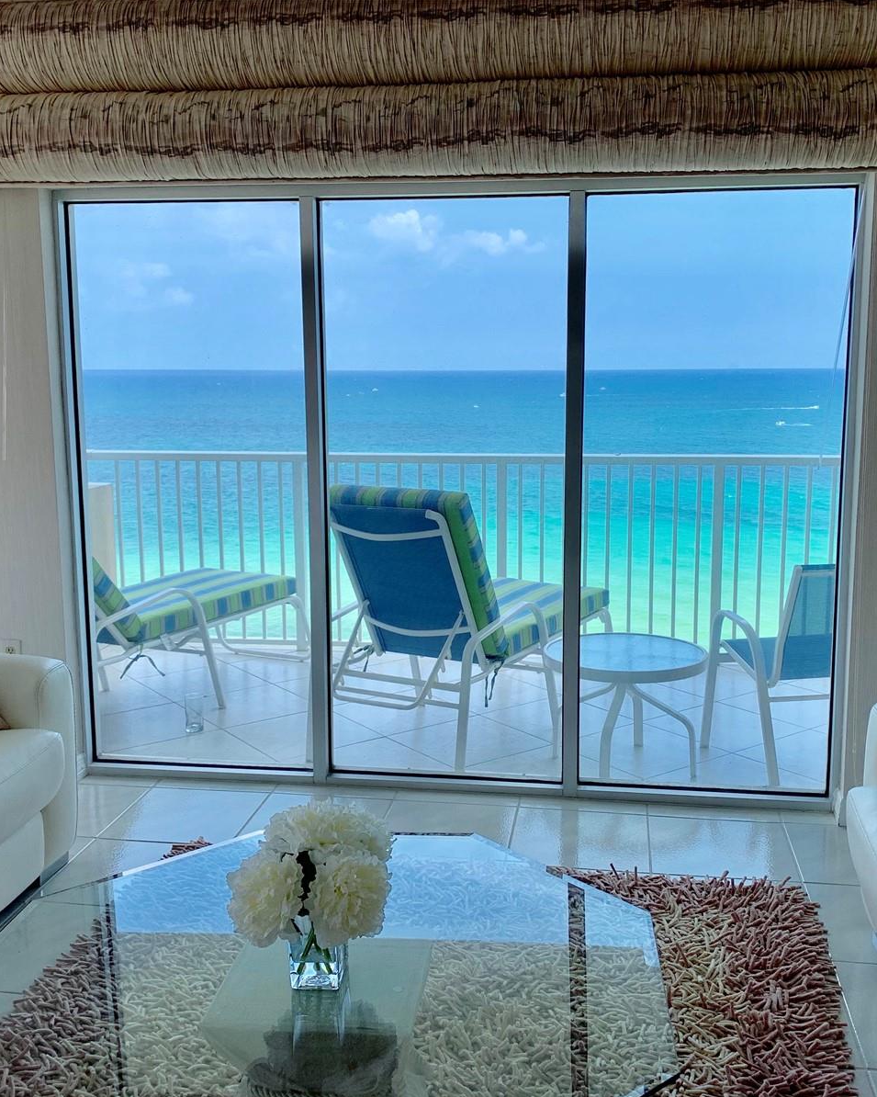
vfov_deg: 52.8
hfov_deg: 43.3
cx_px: 467
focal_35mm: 34
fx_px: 1103
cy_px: 548
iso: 25
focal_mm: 4.25
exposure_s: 1/1021
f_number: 1.8
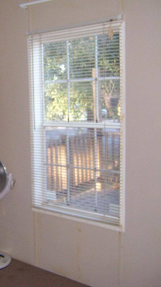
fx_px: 372
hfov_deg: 23.5
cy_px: 141
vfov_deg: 42.1
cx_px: 4
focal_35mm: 49
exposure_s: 1/60
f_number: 2.4
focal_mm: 5.5
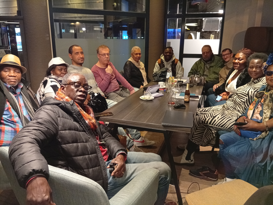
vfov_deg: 51.5
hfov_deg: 65.2
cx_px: 136
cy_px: 102
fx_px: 213
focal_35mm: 27
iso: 645
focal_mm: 3.84
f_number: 1.8
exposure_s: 1/25
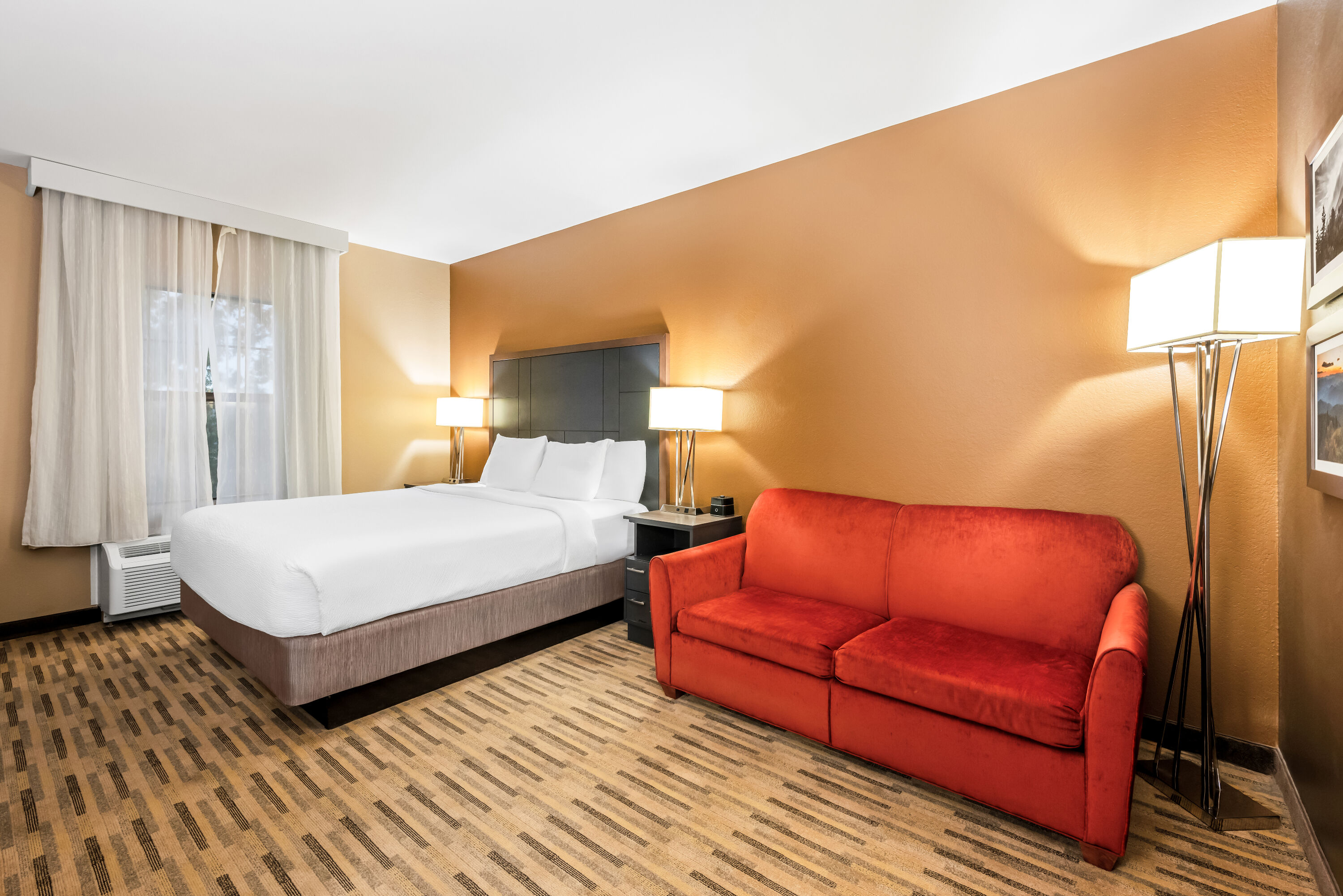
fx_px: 522
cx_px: 672
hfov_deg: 104.3
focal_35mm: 14
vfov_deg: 81.2
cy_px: 448
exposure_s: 1/1.25
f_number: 8
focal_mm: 14
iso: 800
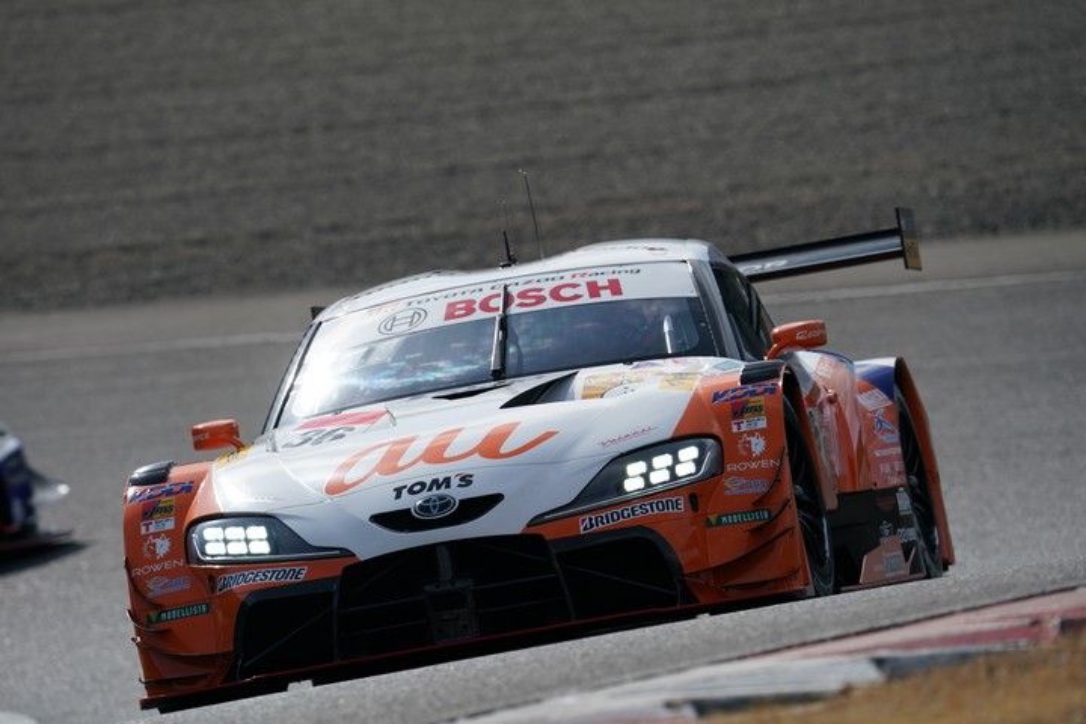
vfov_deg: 2.8
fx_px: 14961
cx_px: 543
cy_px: 362
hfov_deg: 4.2
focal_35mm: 496
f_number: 8
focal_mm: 496
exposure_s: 1/1000
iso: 200
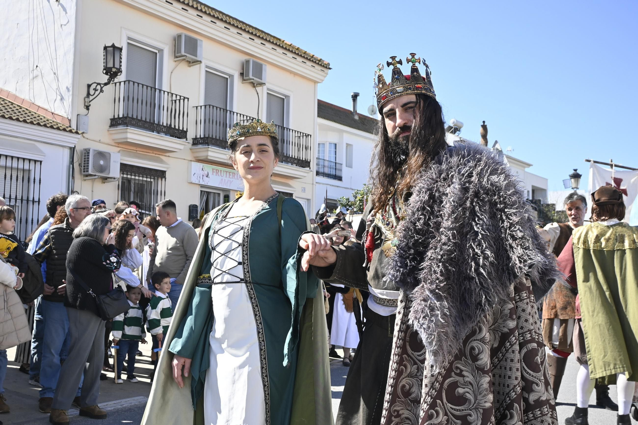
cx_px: 319
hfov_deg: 47.2
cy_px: 212
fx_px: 731
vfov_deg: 32.4
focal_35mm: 41
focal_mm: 27.5
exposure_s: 1/400
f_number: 6.3
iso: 200
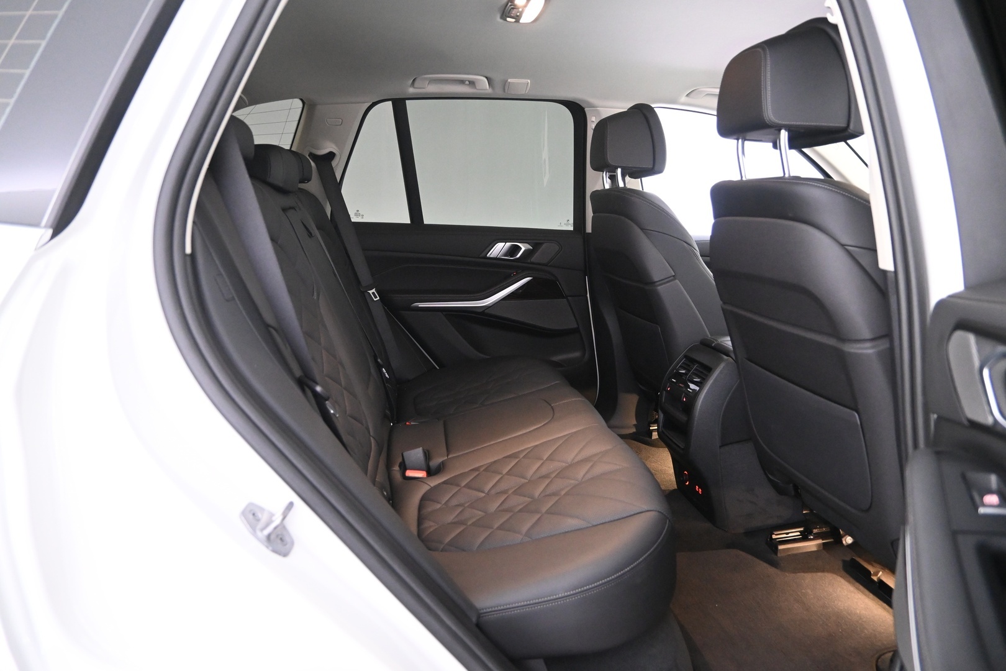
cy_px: 336
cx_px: 503
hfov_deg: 73.7
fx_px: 671
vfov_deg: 53.1
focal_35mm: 24
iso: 3200
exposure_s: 1/20
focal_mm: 16
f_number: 3.5
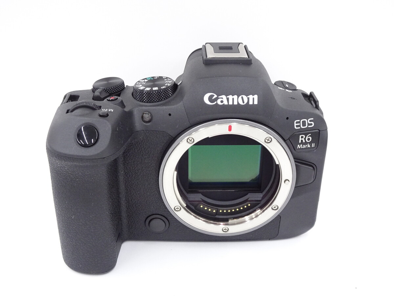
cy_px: 148
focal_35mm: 41
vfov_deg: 35.1
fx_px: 467
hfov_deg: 45.8
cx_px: 197
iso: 500
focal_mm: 7.05
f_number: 4
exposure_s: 1/50
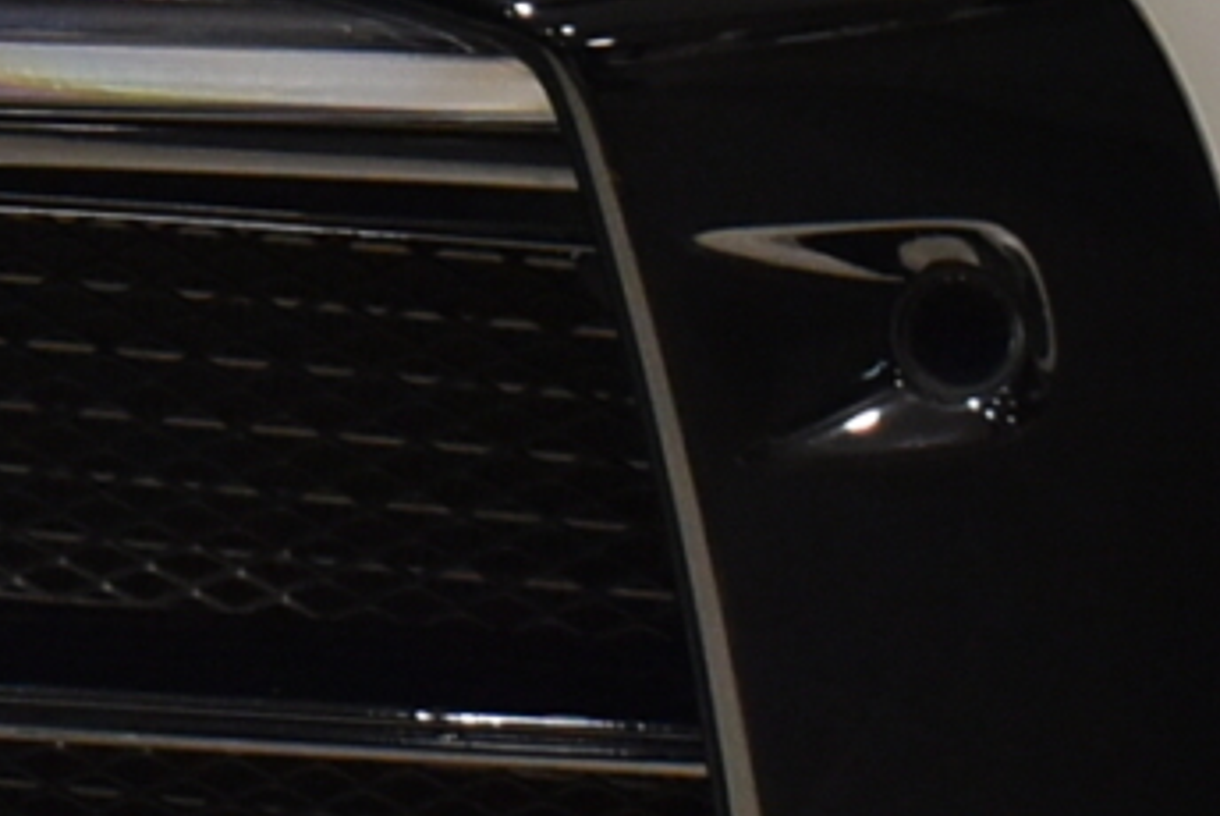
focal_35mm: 357
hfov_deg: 5.6
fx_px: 12108
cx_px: -1163
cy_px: -197
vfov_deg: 3.8
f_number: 5
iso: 720
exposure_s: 1/50
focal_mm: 32
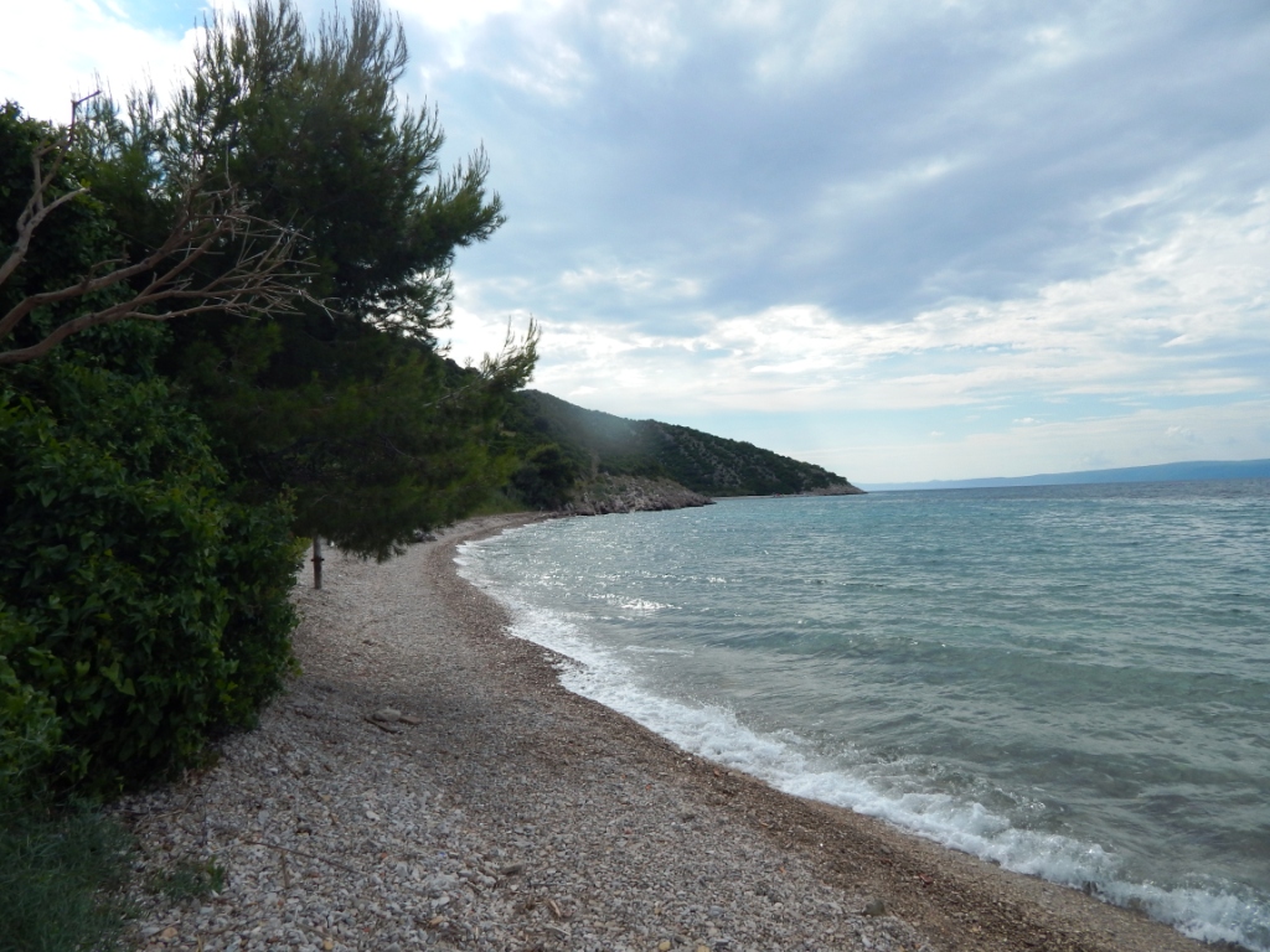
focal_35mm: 22
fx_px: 807
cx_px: 635
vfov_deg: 61.1
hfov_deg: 76.4
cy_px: 476
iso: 125
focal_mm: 4
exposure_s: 1/640
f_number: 6
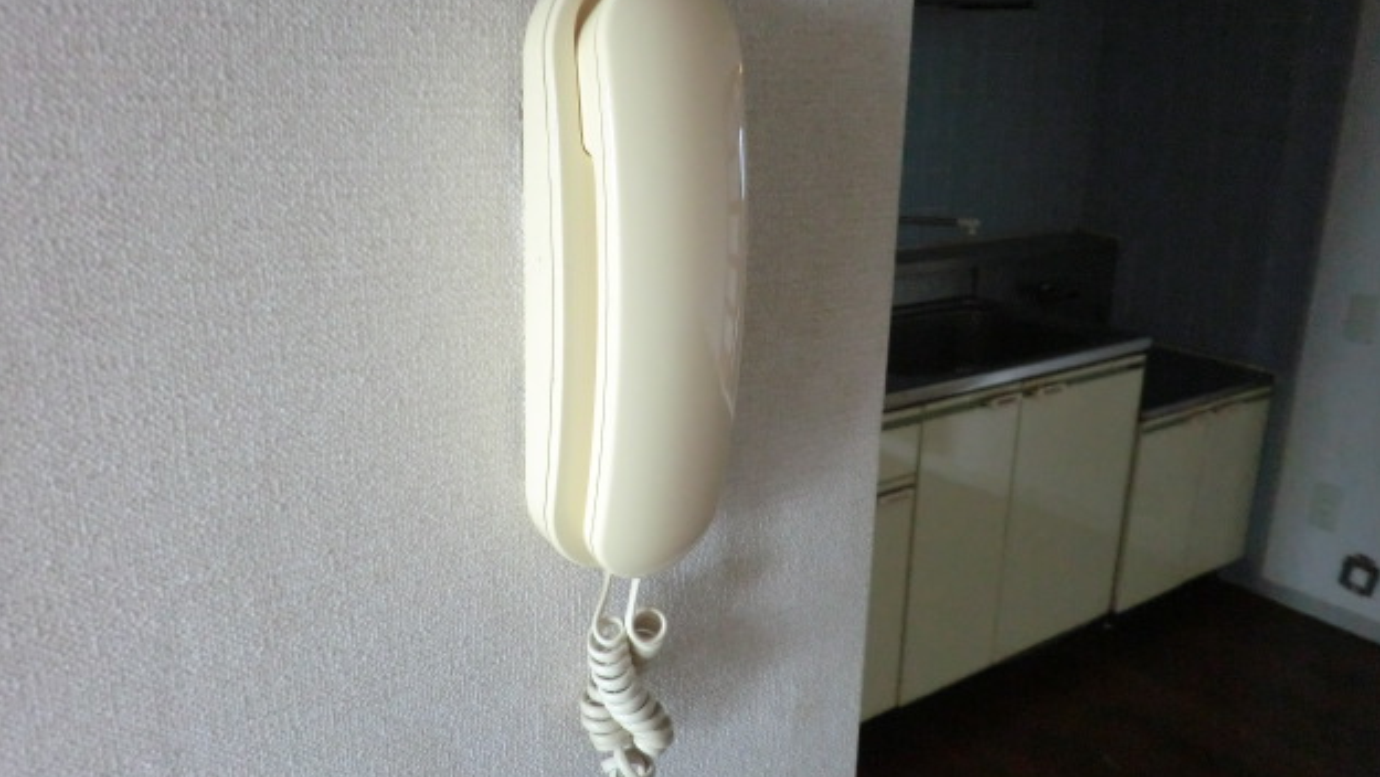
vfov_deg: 40.2
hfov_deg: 66.0
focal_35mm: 29
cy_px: 377
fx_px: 1061
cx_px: 704
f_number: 2.8
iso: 400
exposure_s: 1/60
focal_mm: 4.7
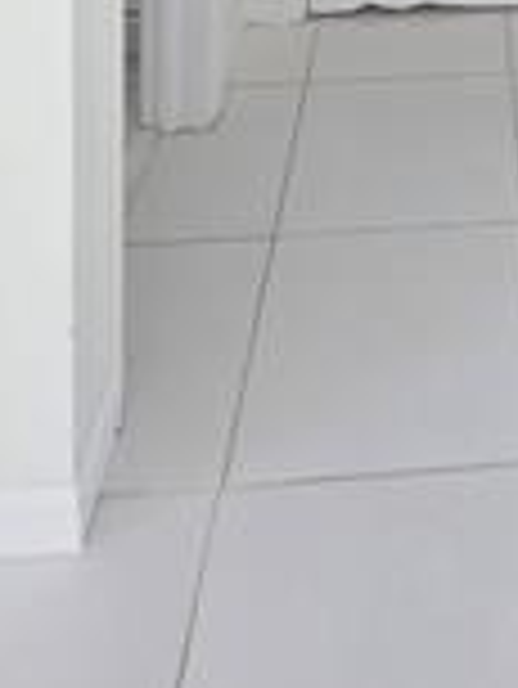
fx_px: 1016
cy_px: -562
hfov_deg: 26.7
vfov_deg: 22.0
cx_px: 541
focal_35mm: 51
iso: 200
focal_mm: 2.2
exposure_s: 1/120
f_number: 1.9
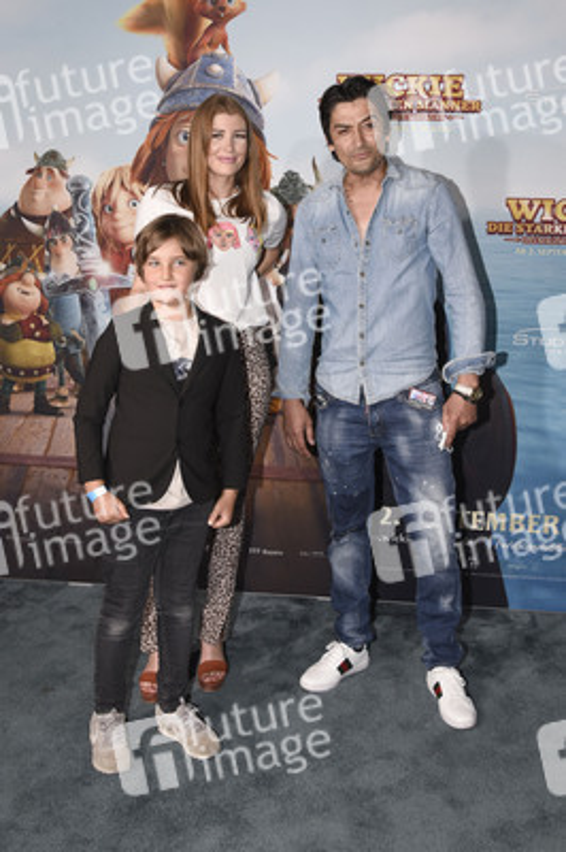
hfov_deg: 42.3
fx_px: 732
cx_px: 283
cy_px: 426
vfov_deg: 60.3
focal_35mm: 31
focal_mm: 31
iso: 1000
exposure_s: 1/125
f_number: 6.3
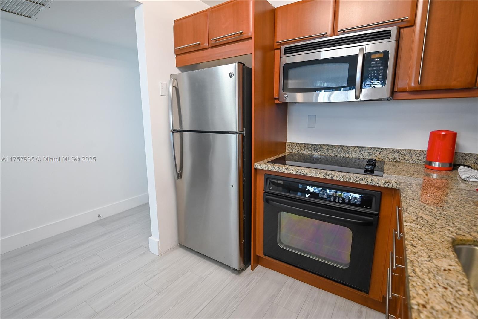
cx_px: 239
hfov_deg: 96.7
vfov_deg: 73.8
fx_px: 212
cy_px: 160
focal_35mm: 16
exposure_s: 1/125
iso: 1250
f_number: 4.5
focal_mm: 16
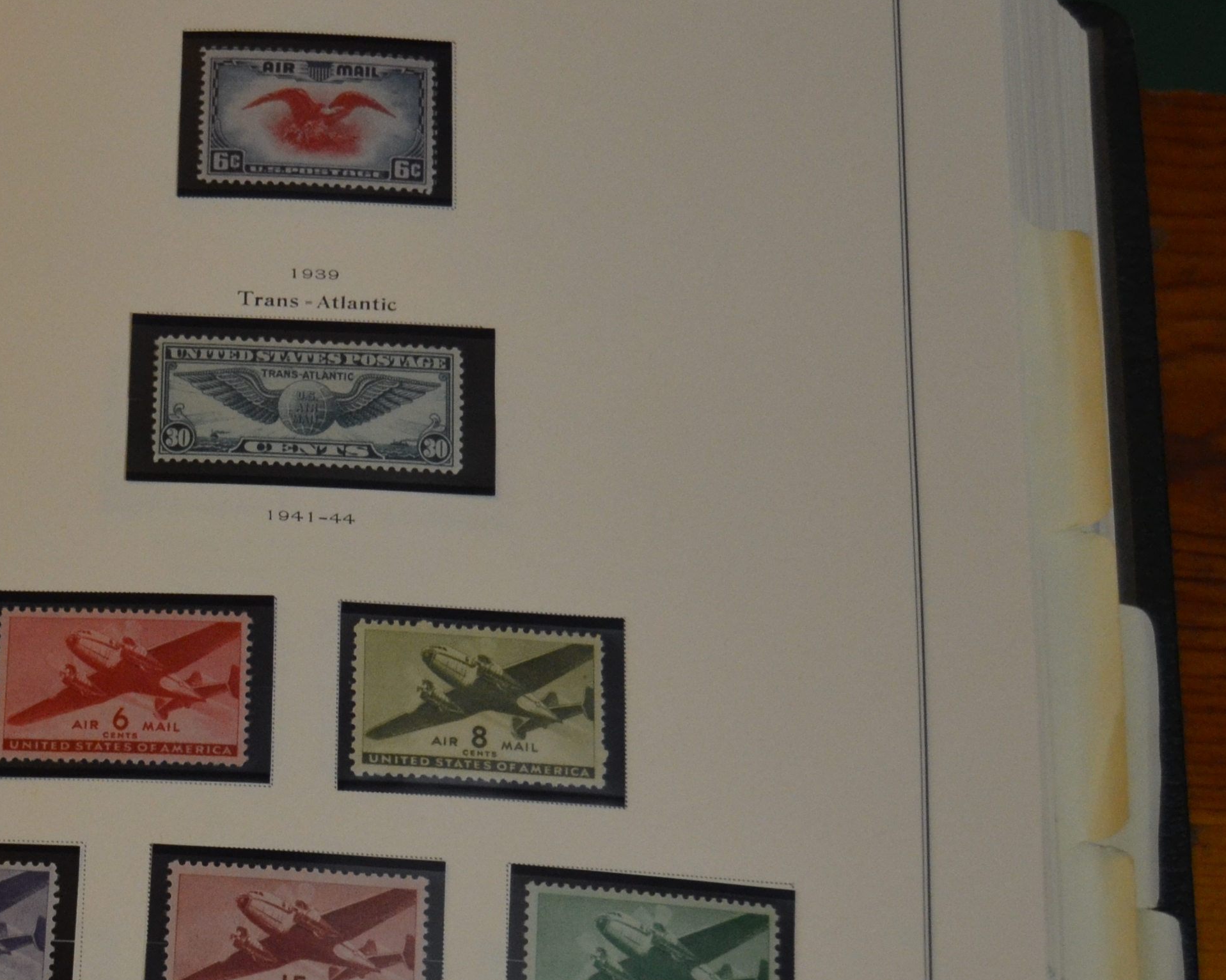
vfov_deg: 17.4
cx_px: -136
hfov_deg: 20.7
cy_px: 723
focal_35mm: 88
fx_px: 3193
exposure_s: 1/60
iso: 900
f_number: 4
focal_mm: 26
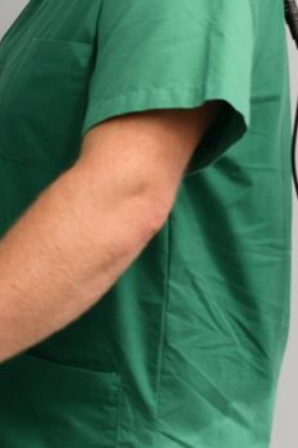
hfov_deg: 12.0
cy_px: 14
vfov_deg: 19.3
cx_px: -265
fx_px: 1280
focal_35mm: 103
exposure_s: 1/50
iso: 250
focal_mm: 20
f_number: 4
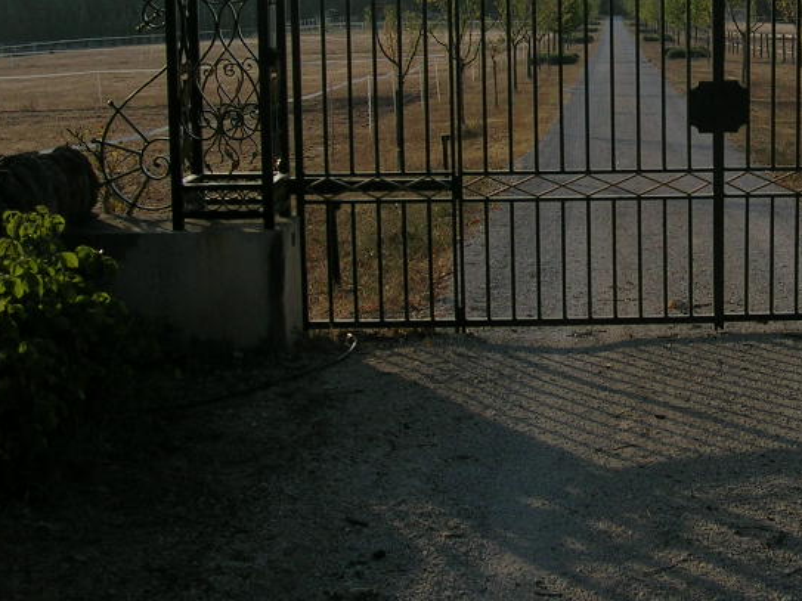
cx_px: 669
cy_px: 117
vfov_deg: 21.9
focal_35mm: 66
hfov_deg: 28.6
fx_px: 1529
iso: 50
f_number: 4.8
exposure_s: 1/409
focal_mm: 5.4
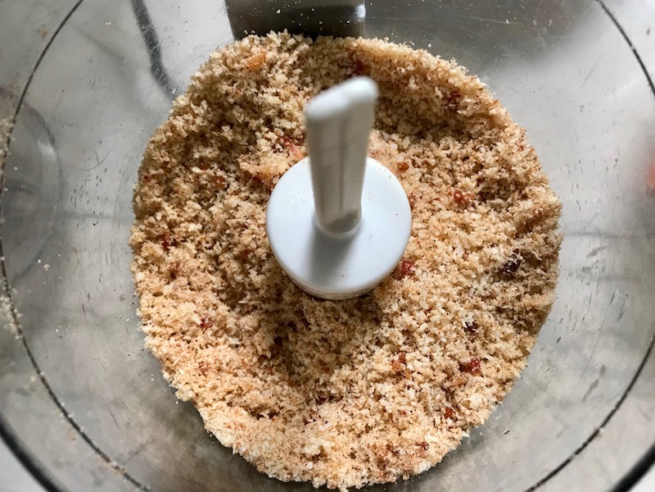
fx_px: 530
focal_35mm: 28
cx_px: 328
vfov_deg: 49.7
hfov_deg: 63.4
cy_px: 246
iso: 32
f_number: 1.8
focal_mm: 3.99
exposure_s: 1/24
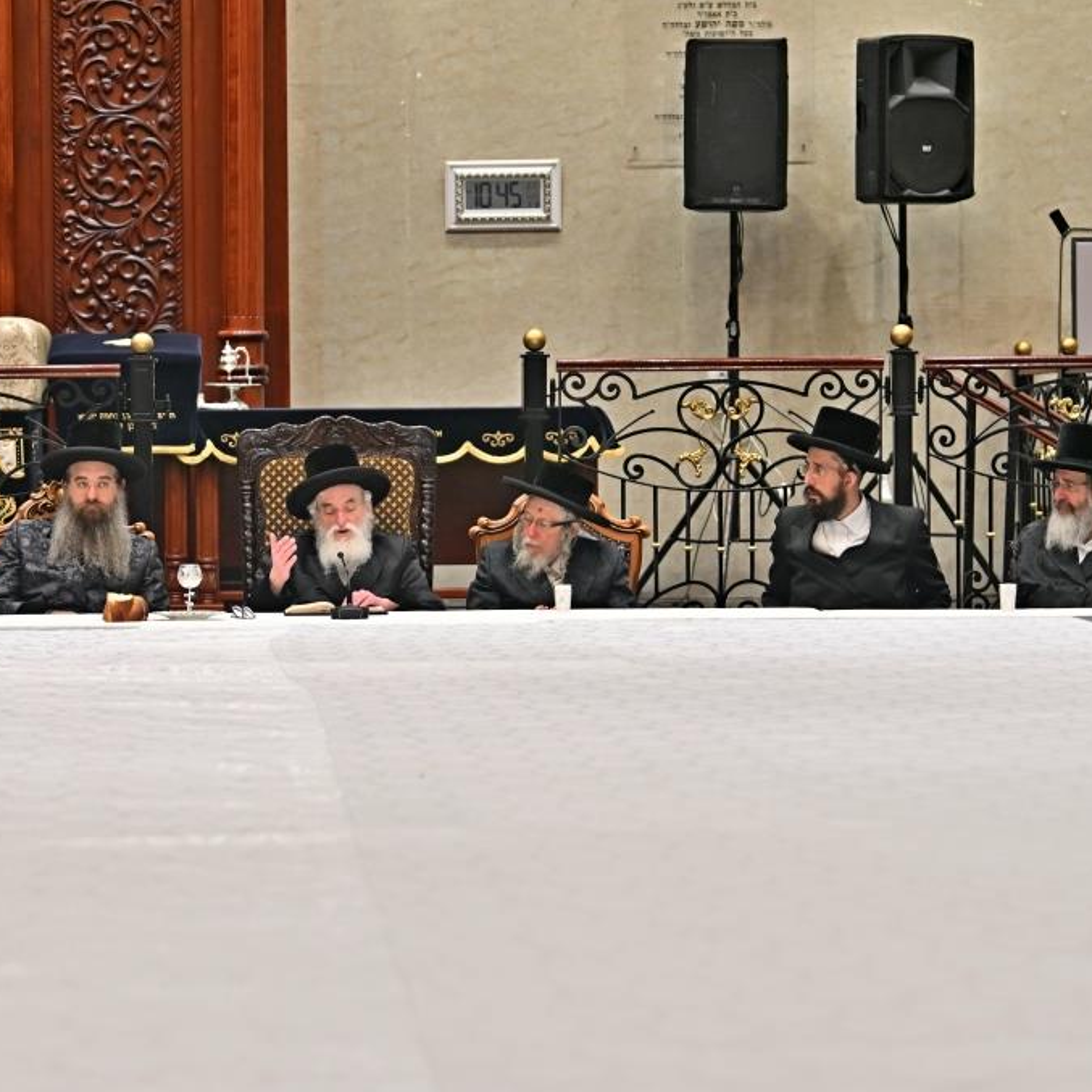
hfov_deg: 12.9
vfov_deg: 12.9
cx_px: 363
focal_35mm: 135
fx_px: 4818
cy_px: 548
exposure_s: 1/400
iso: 250
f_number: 2.8
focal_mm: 70
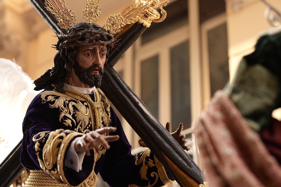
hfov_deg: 19.5
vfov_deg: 13.0
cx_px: 140
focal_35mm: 105
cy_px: 94
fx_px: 819
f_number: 2.8
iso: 100
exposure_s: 1/250
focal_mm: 105
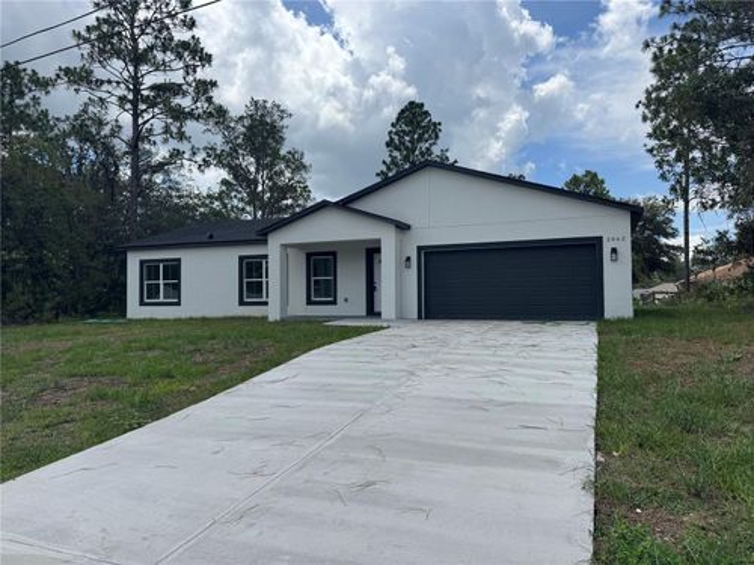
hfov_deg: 71.6
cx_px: 377
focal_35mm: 24
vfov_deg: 56.8
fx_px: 523
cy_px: 282
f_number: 1.78
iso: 80
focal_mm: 6.76
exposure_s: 1/6410
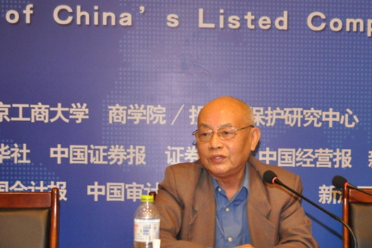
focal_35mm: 73
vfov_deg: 18.6
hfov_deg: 27.6
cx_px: 231
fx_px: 754
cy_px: 155
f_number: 4.8
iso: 1600
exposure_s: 1/60
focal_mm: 32
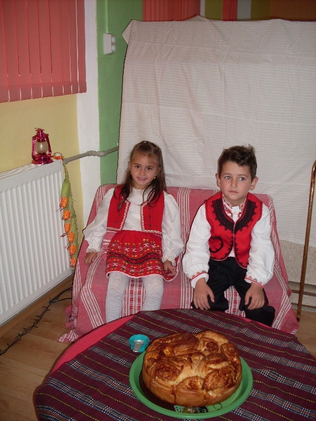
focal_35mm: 38
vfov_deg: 49.0
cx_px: 158
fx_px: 463
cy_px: 210
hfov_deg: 37.7
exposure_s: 1/45
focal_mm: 6.3
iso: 100
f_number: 2.8
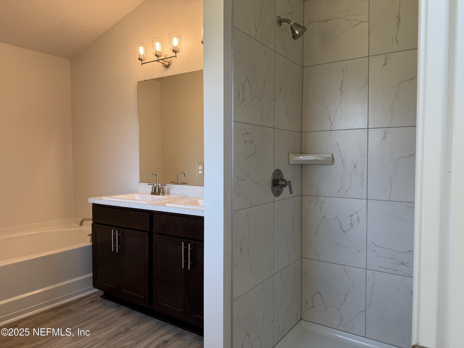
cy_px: 174
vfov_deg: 56.8
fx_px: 322
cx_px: 232
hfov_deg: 71.6
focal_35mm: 24
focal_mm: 6.76
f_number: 1.78
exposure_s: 1/120
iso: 64
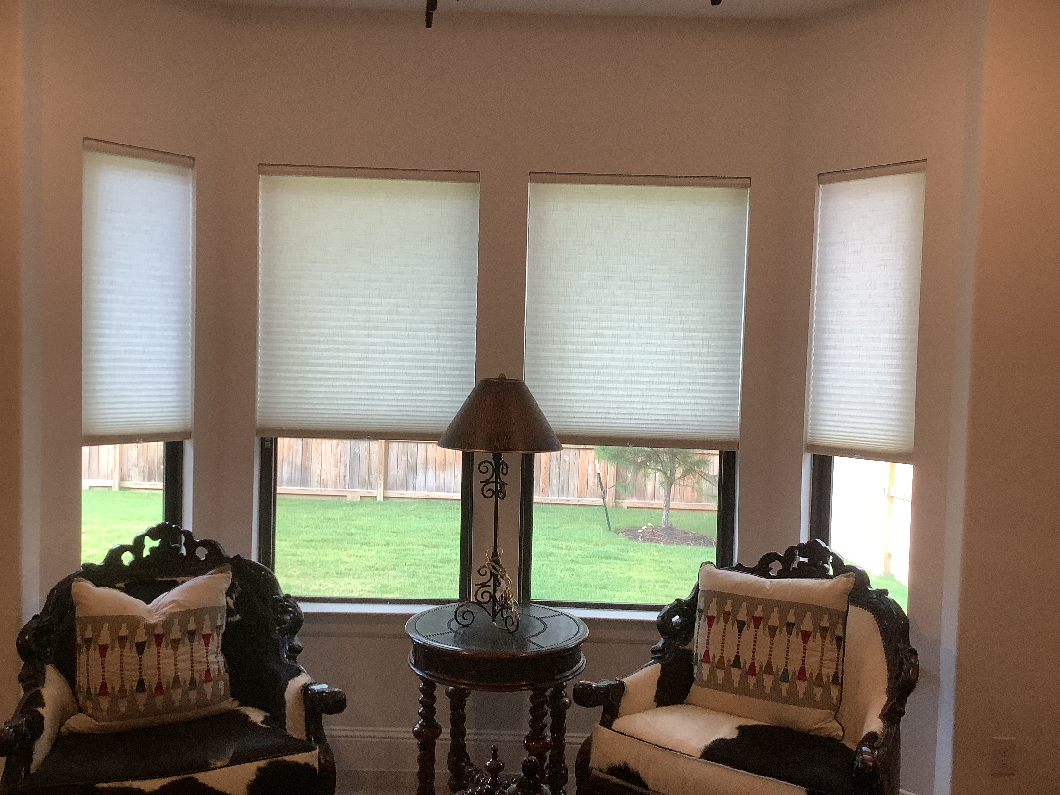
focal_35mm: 31
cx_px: 530
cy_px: 398
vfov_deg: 45.4
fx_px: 949
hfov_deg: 58.4
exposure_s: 1/60
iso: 64
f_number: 2.4
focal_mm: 3.3
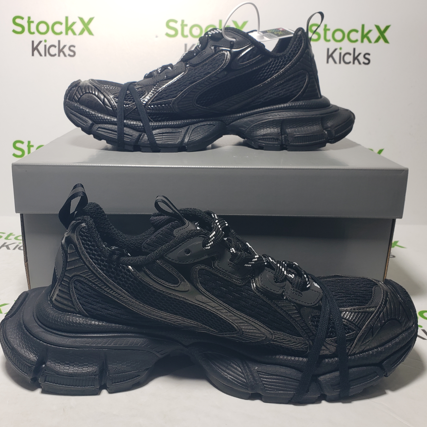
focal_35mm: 31
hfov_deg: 52.5
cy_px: 215
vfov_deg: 52.5
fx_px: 433
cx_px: 197
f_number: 2.4
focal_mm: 4.3
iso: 50
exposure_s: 1/136
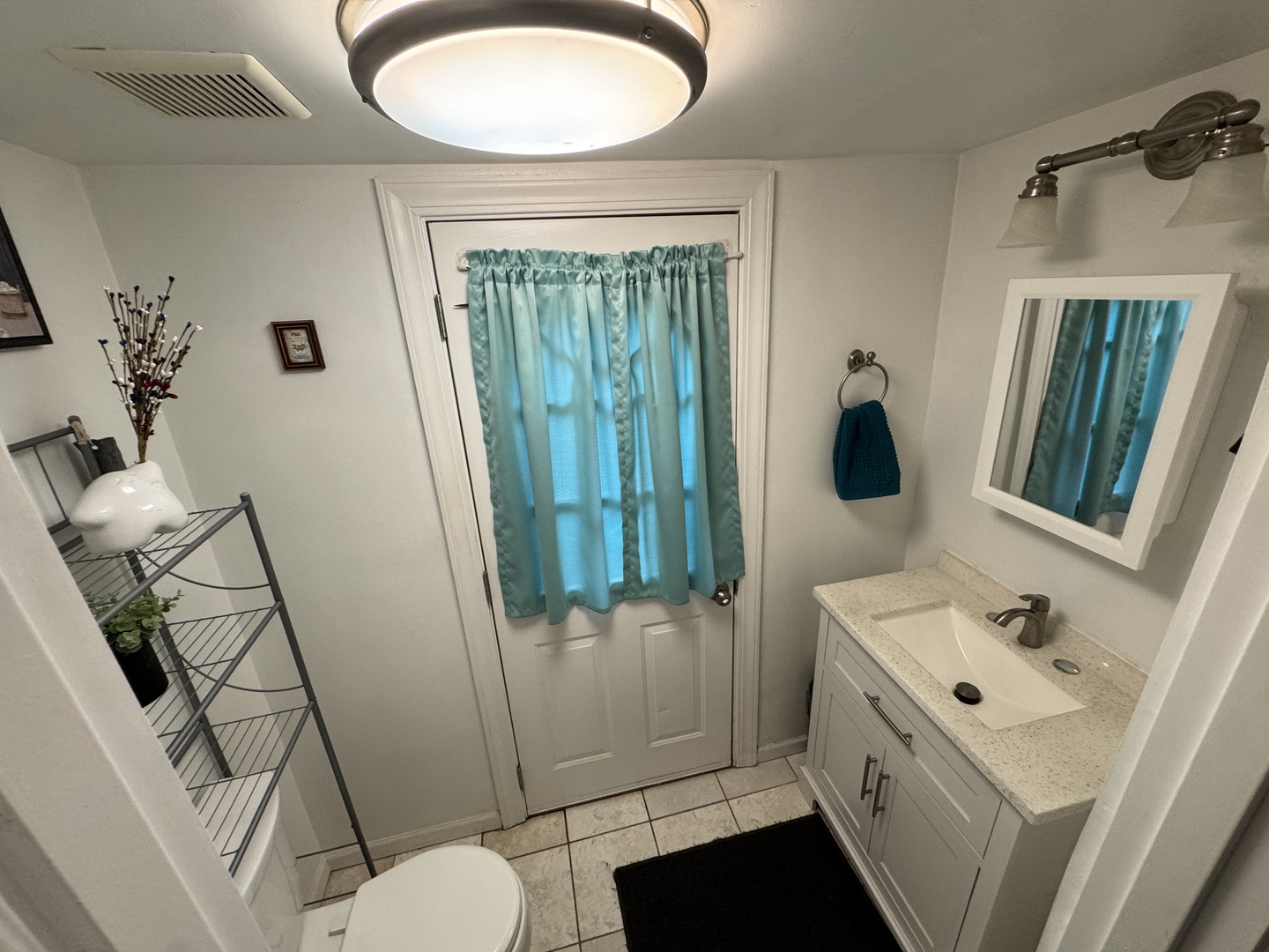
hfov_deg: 102.1
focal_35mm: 14
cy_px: 476
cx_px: 634
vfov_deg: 85.7
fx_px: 513
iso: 160
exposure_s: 1/60
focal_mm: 2.22
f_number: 2.2
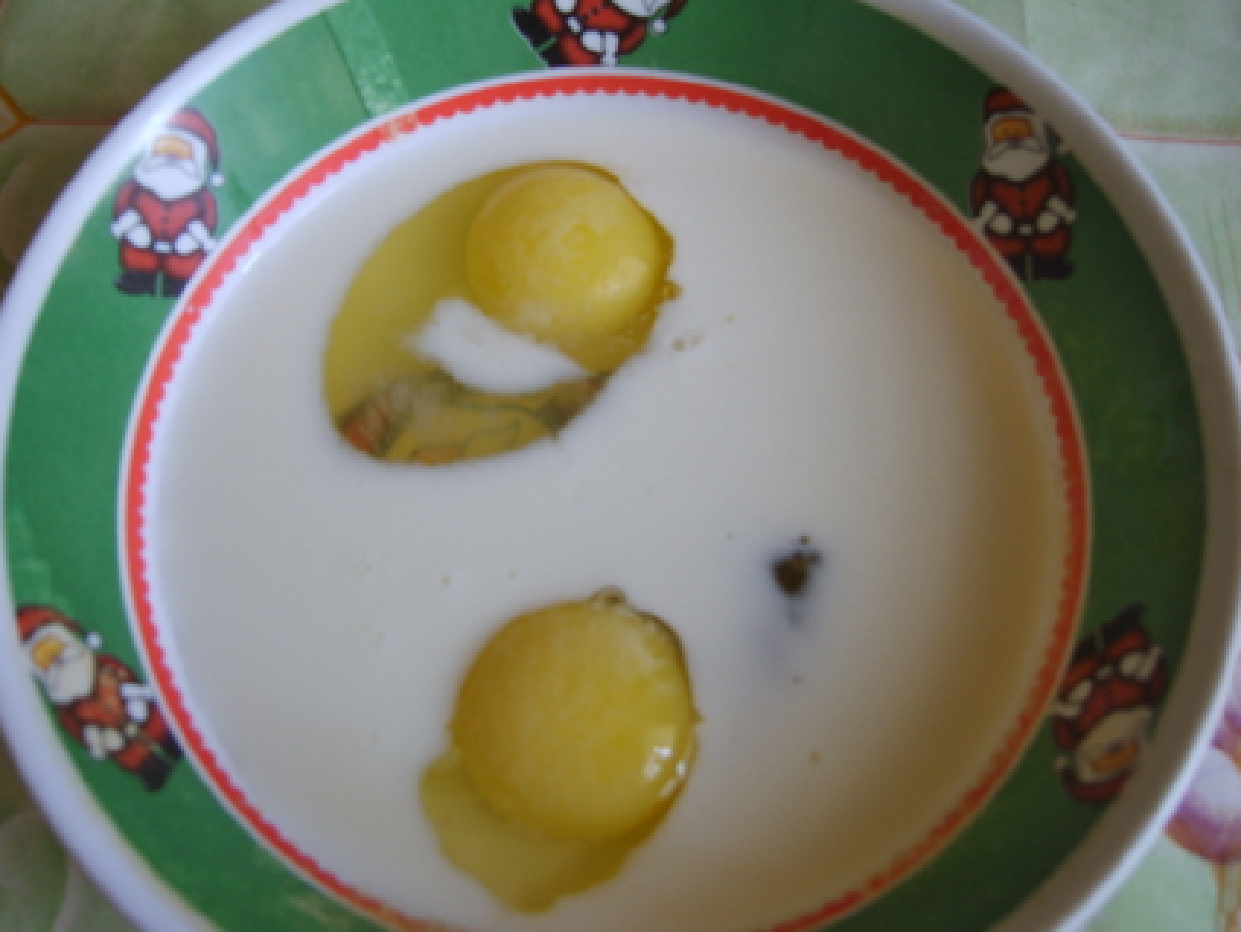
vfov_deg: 38.7
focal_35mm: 37
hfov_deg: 50.1
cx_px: 594
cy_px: 451
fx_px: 1327
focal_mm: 7.4
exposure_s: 1/30
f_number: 2.8
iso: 59
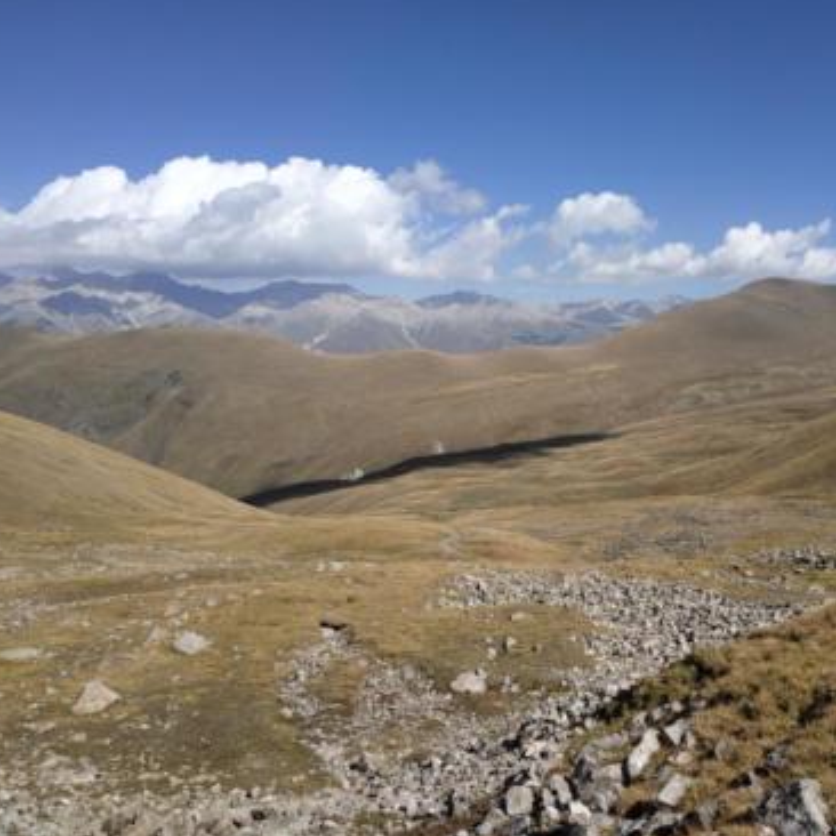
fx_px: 792
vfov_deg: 55.6
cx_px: 534
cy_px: 412
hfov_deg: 54.8
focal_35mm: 29
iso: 100
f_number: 1.9
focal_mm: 3.94
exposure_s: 1/2486
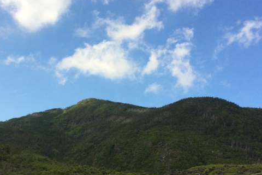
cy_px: 100
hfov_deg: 37.9
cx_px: 92
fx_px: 378
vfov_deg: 26.0
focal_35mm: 52
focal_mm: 4.12
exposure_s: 1/2415
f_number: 2.2
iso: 64
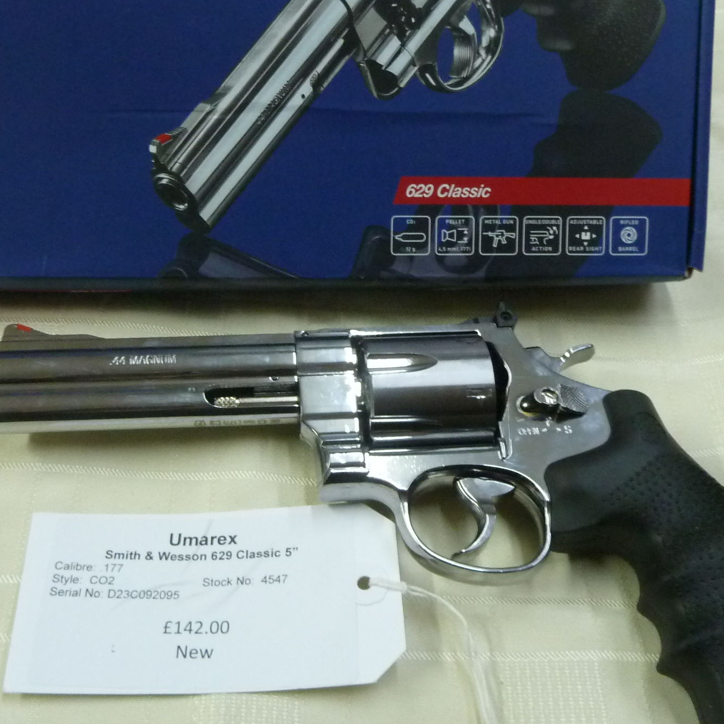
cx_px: 314
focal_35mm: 42
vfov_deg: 39.8
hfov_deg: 40.0
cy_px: 284
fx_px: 994
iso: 320
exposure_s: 1/30
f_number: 3.3
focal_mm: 4.1
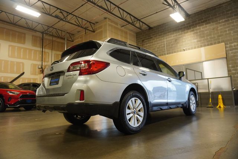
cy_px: 80
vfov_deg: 53.1
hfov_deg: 73.8
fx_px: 159
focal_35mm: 24
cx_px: 119
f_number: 3.5
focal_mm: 16
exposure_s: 1/160
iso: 2000
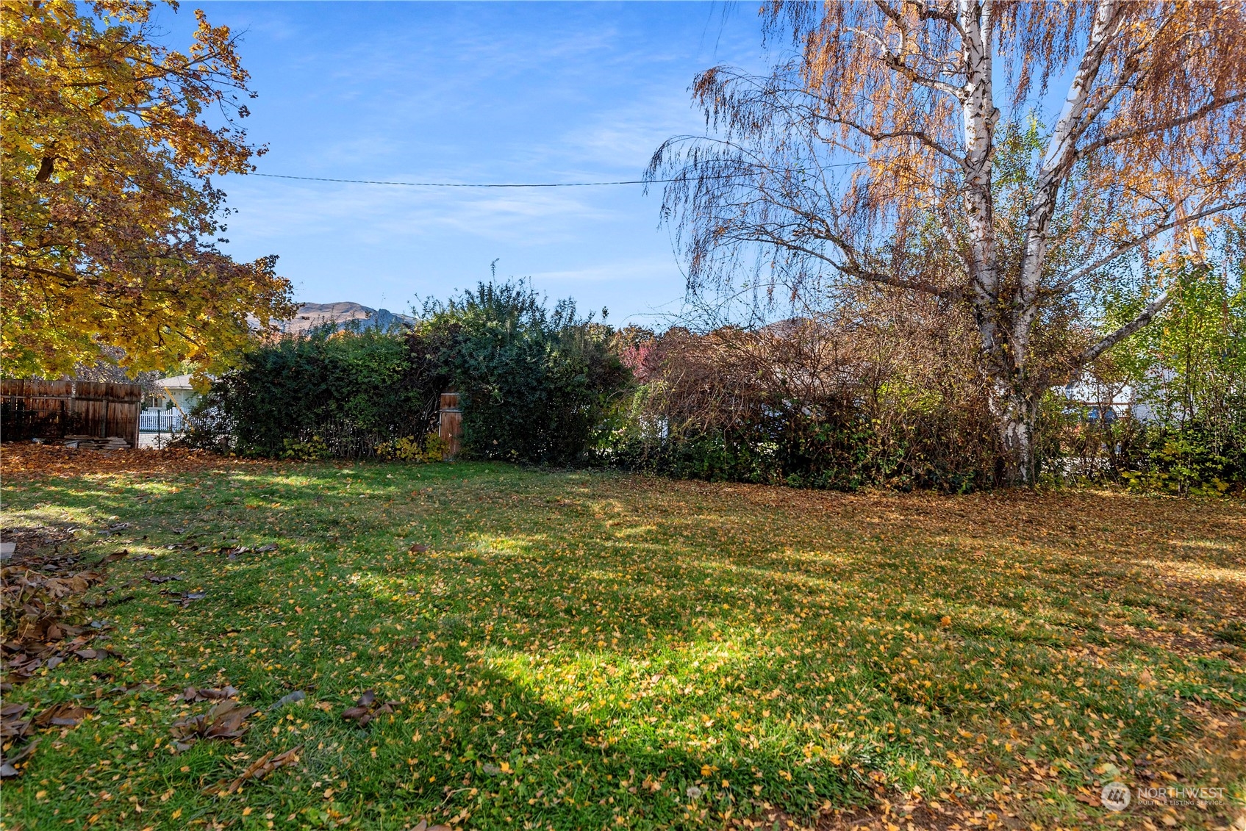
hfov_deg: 84.0
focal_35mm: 20
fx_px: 692
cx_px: 623
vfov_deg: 62.0
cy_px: 416
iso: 100
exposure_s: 1/250
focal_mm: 20
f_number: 8
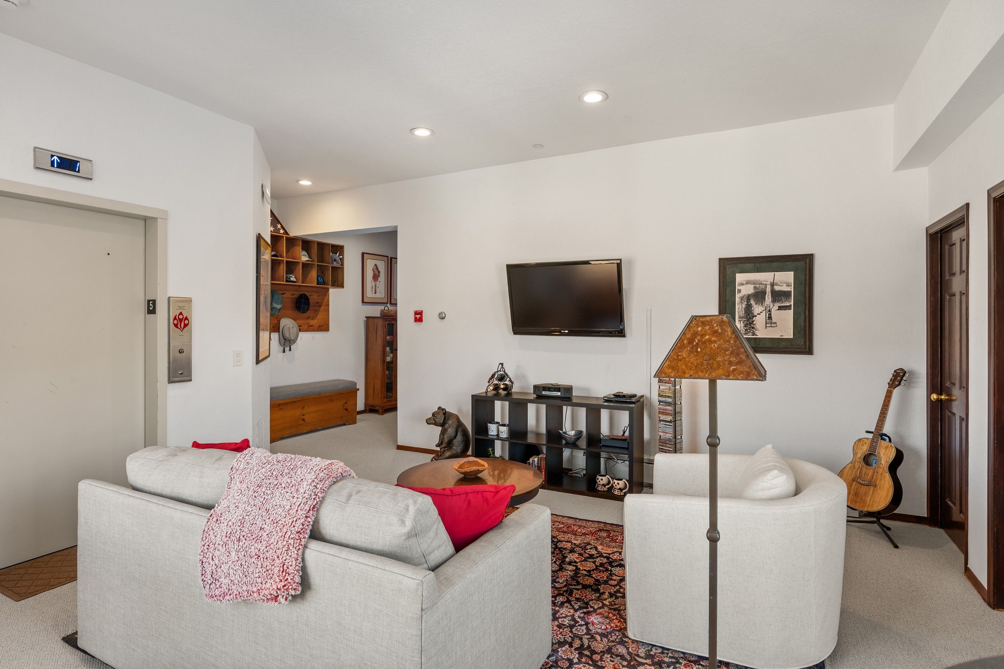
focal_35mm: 18
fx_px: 516
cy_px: 334
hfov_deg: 88.4
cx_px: 502
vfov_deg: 65.9
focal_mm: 18.5
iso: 125
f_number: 7.1
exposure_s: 1/1.67
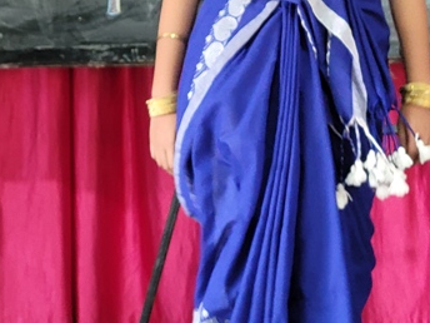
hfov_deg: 8.7
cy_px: 53
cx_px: 314
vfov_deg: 6.6
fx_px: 2807
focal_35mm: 226
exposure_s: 1/50
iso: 125
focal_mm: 7.12
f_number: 2.4
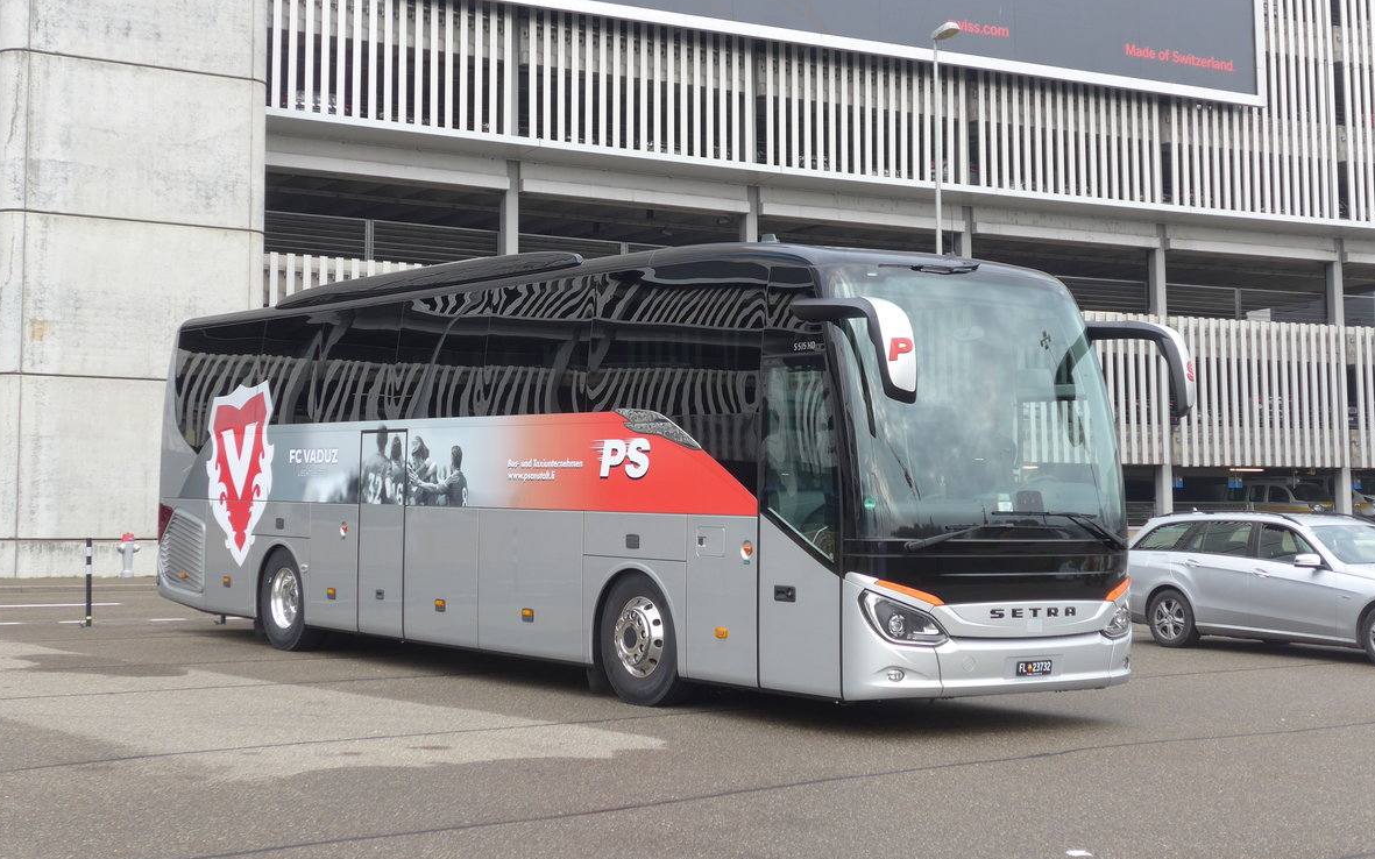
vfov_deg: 23.1
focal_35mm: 56
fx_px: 2098
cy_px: 348
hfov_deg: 36.3
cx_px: 683
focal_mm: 10.7
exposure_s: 1/200
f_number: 3.3
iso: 80
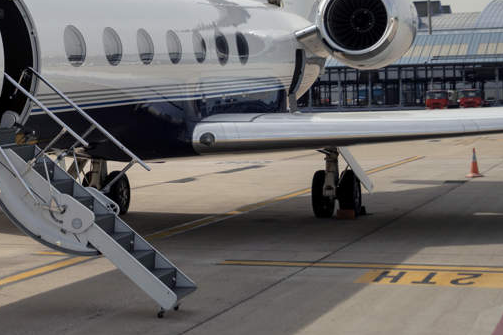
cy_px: 45
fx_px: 1243
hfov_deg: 21.9
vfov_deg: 15.2
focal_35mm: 89
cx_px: -23
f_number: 4
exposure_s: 1/2500
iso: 100
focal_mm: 35
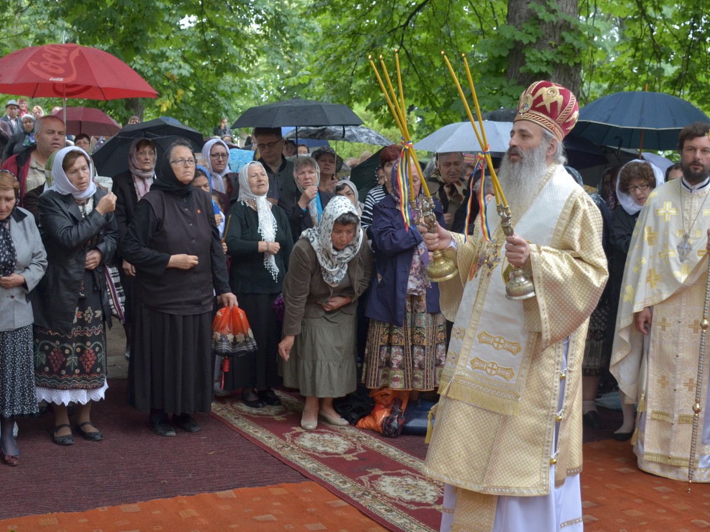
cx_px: 350
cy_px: 224
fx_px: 1046
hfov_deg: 37.5
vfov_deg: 28.5
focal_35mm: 51
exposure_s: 1/250
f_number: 3.5
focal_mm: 22
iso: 400
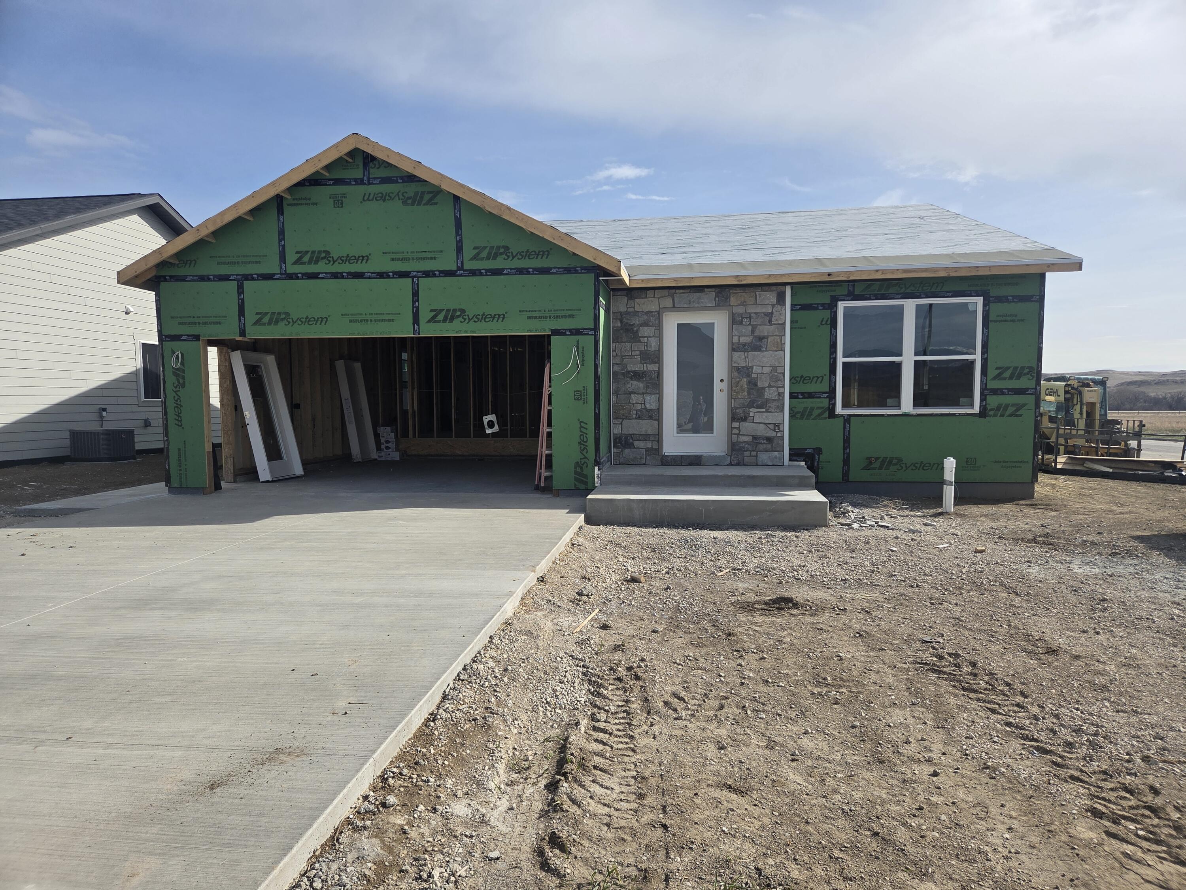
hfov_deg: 73.9
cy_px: 445
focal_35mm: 23
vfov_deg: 58.9
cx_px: 593
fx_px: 788
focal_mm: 5.4
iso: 80
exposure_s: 1/5399
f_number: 1.8
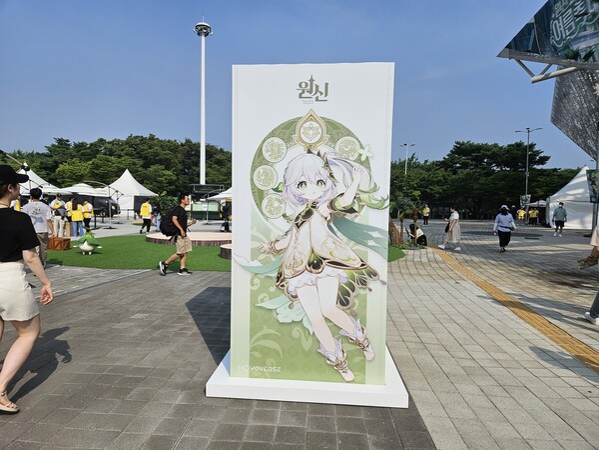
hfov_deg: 73.9
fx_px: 398
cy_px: 225
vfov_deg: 58.9
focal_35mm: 23
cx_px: 300
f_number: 1.8
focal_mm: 5.4
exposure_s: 1/4043
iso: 25
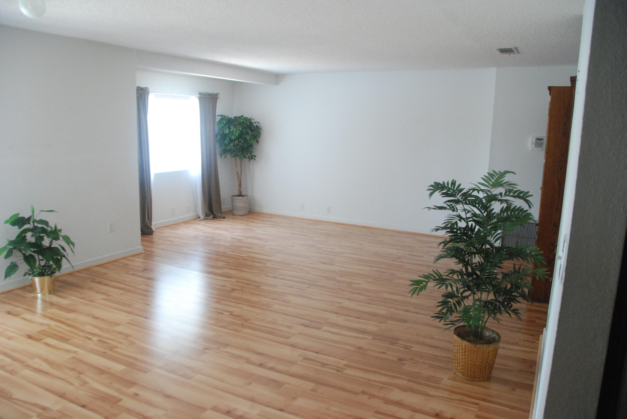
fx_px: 471
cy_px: 210
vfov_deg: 48.0
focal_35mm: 27
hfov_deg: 67.3
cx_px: 314
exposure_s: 1/60
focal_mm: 18
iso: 1600
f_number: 4
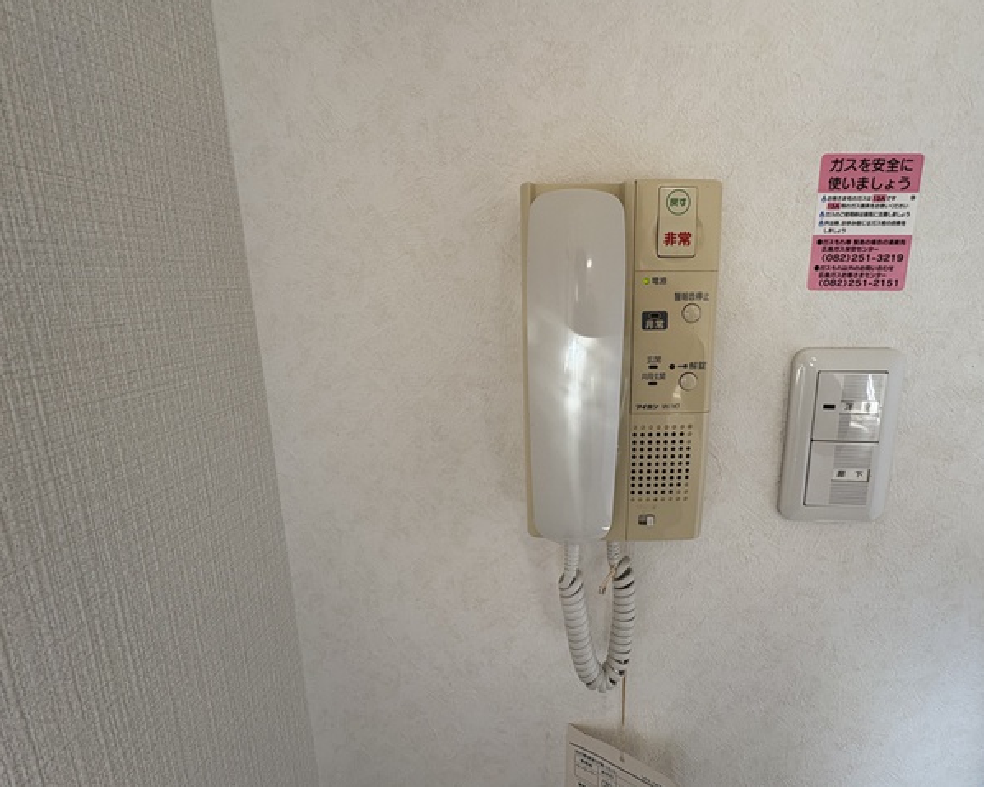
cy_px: 371
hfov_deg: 92.4
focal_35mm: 16
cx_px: 566
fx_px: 466
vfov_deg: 80.3
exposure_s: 1/99
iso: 50
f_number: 2.2
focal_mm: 2.22
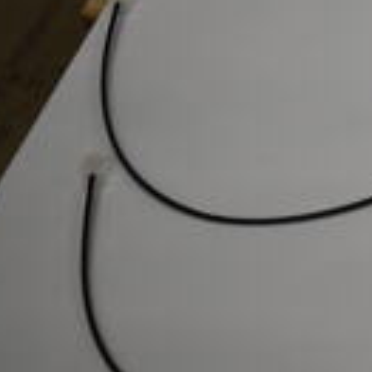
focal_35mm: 119
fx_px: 1447
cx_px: 826
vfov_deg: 14.6
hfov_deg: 12.3
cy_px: 91
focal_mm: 20
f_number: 3.5
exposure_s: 1/30
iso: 160
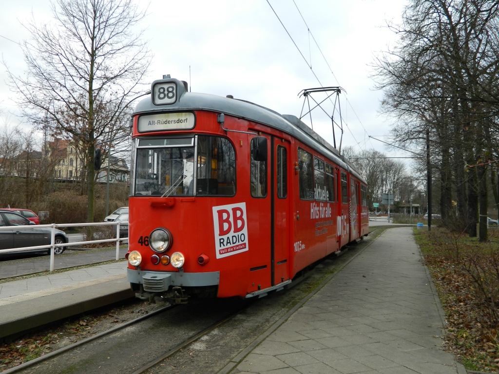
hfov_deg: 58.4
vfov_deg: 45.4
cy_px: 187
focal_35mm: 31
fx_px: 447
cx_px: 250
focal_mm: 5.6
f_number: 3.2
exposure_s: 1/125
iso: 80
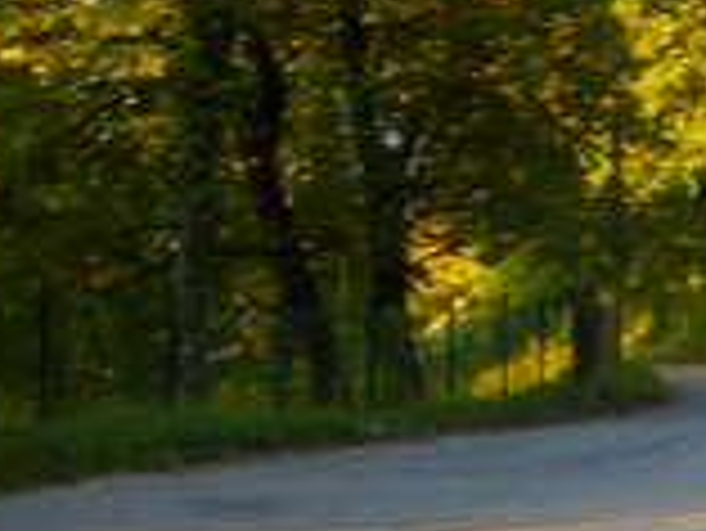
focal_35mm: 130
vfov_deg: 11.4
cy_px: 117
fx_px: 2653
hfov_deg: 14.2
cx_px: 1066
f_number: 4.2
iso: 80
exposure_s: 1/30
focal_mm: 6
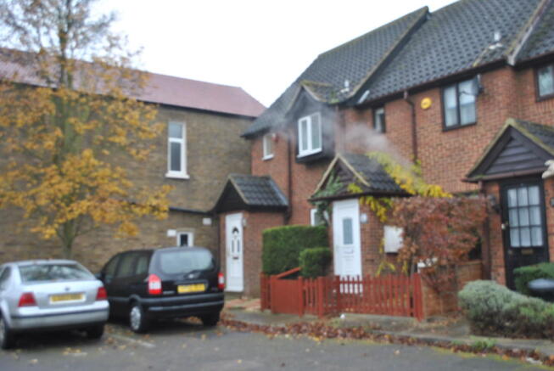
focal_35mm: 36
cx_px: 277
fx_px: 555
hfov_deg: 53.1
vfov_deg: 37.0
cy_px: 186
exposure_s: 1/100
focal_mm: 24
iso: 200
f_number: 5
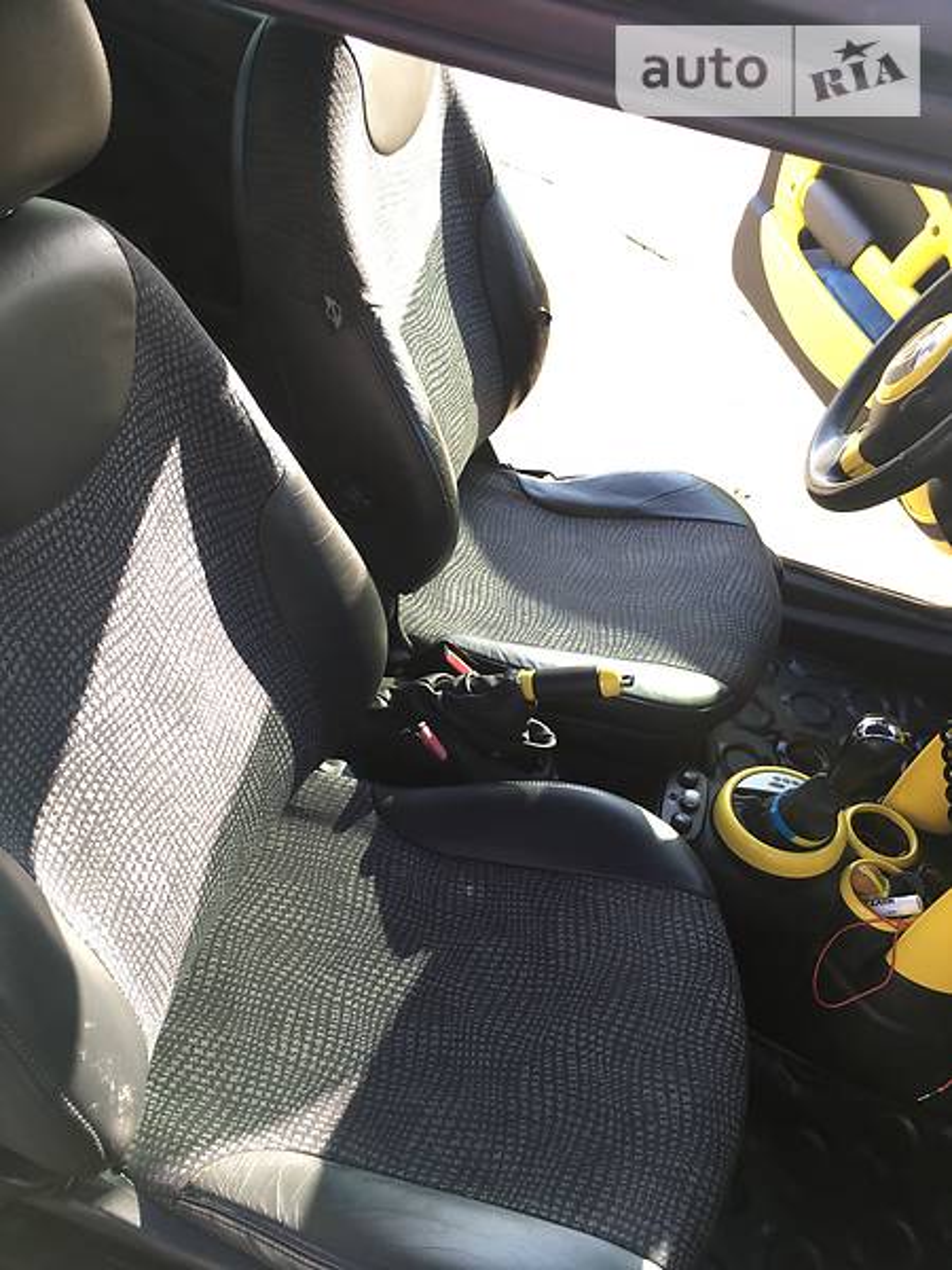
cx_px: 476
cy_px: 635
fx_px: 1063
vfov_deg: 61.7
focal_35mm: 29
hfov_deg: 48.2
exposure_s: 1/100
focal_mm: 4.2
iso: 32
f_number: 2.2
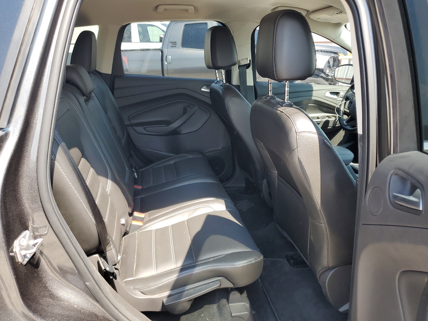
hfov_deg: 67.3
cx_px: 214
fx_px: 321
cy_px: 160
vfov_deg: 53.1
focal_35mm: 26
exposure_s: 1/345
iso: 50
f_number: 1.5
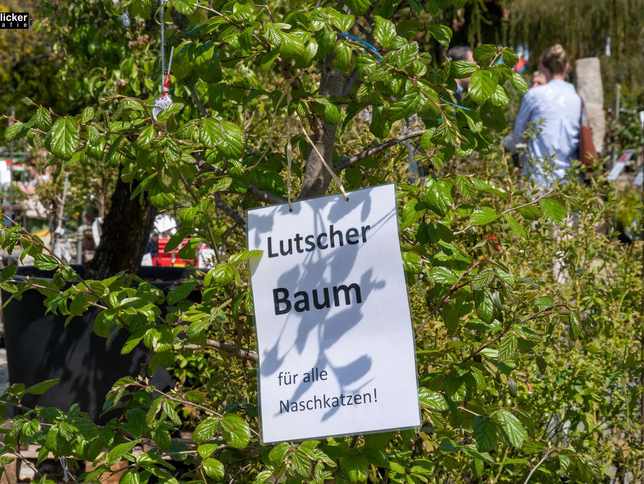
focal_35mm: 98
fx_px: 1824
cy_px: 241
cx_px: 302
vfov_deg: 15.1
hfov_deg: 20.0
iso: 200
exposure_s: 1/320
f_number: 11
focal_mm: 60
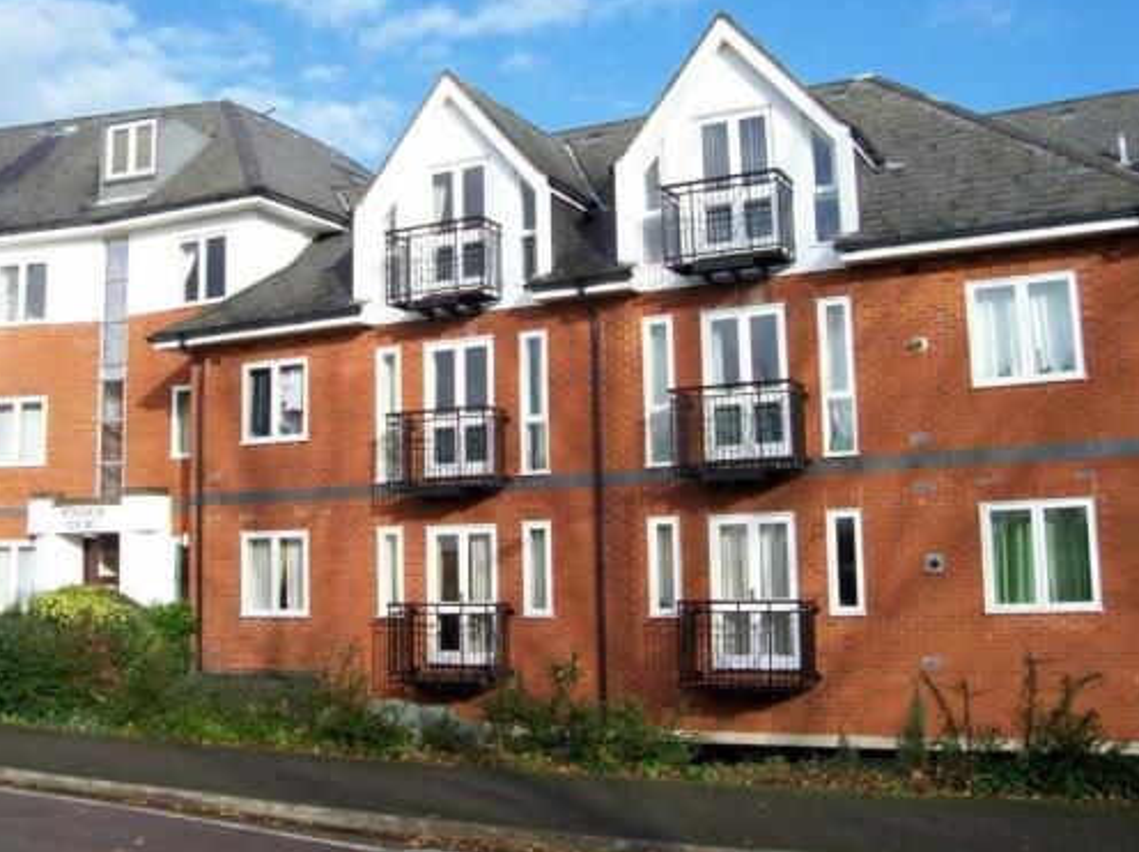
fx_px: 1315
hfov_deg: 46.7
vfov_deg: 35.9
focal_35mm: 40
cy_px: 382
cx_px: 504
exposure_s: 1/320
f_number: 5.1
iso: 80
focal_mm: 5.6
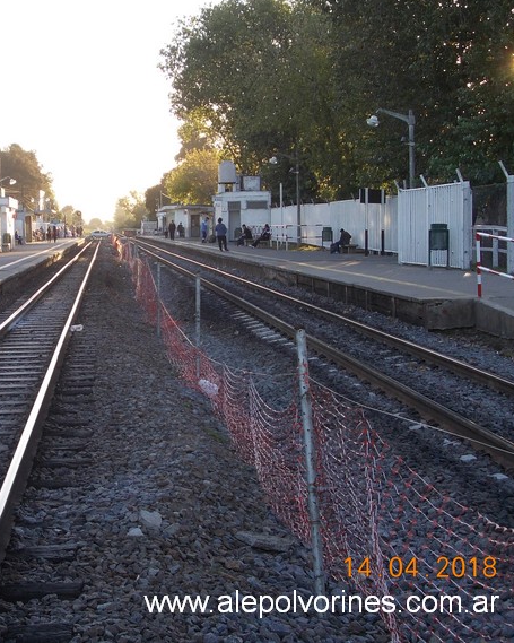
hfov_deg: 22.5
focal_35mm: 67
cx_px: 108
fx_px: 1274
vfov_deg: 28.3
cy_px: 320
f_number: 3.6
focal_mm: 7.2
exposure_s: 1/160
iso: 80
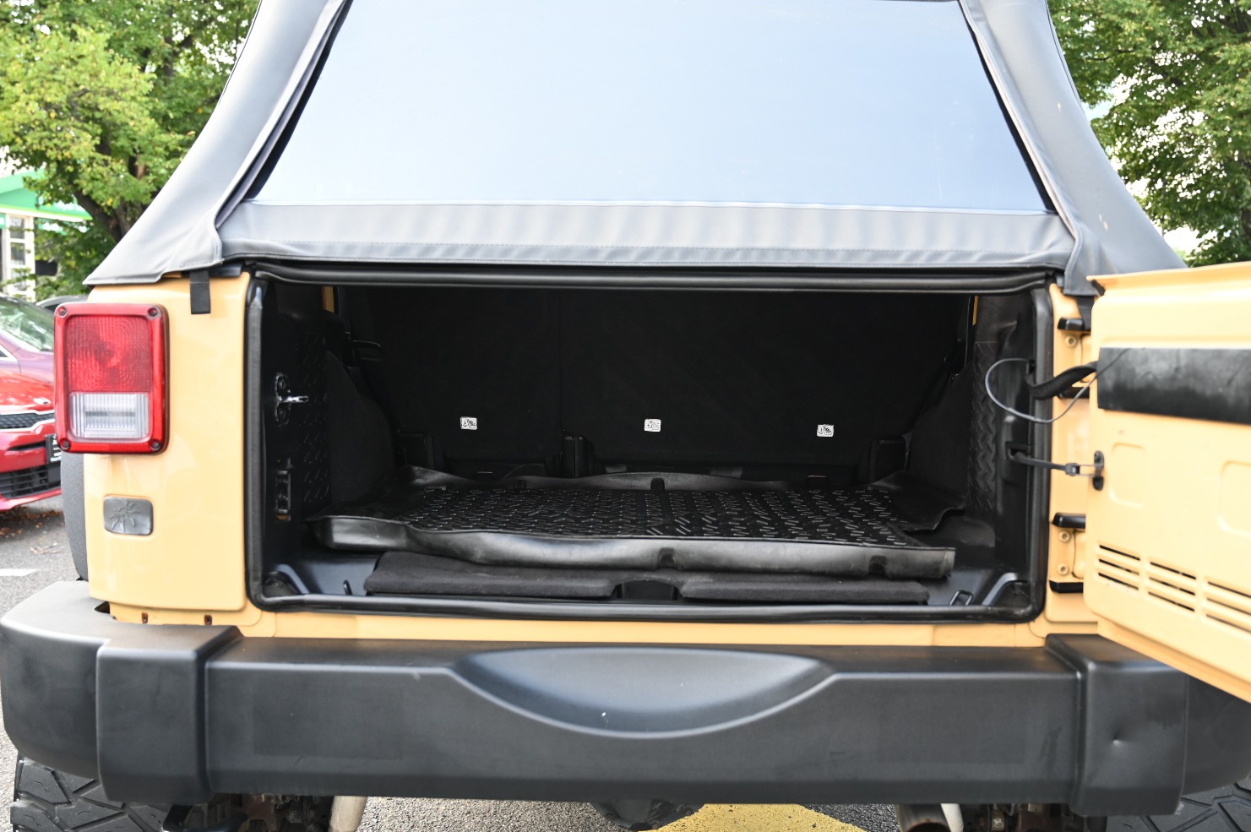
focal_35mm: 35
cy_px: 422
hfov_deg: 55.0
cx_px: 678
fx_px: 1200
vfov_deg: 38.3
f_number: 4
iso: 400
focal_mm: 31.5
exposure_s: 1/200
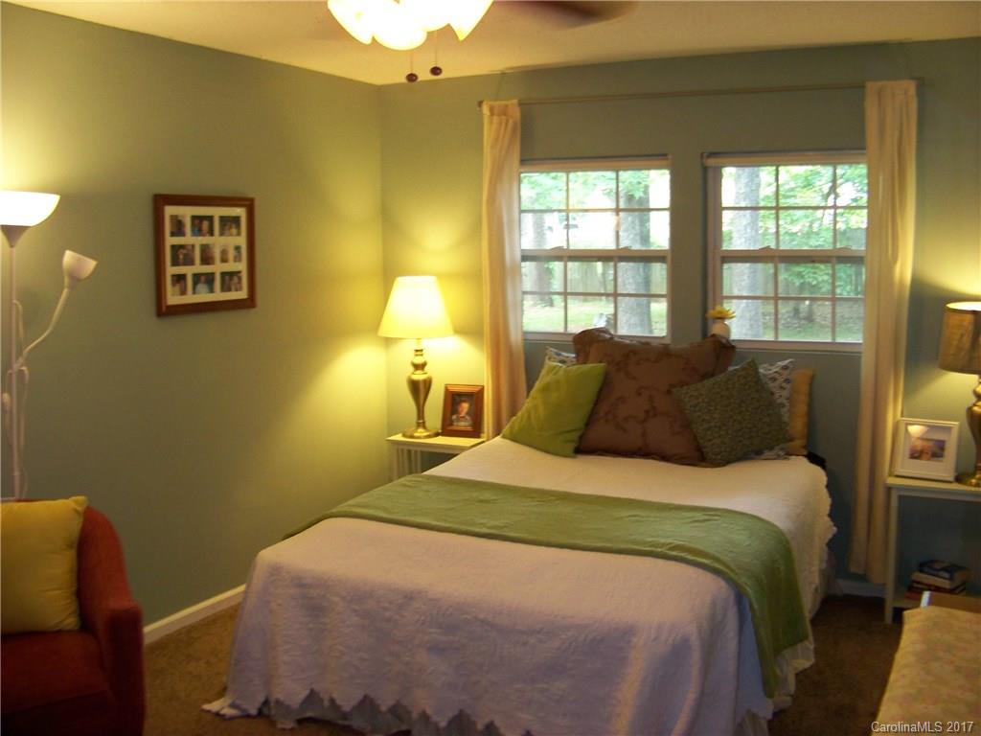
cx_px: 490
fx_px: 1020
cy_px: 368
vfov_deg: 39.7
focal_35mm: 36
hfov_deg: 51.4
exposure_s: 1/30
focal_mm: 5.85
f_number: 2.8
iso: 200
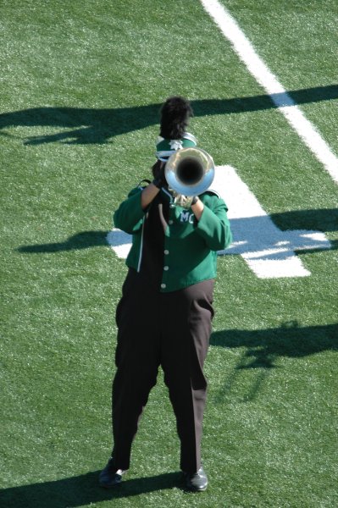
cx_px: 169
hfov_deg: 2.3
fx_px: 8464
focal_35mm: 600
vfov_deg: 3.4
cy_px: 254
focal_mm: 400
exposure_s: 1/320
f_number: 5.6
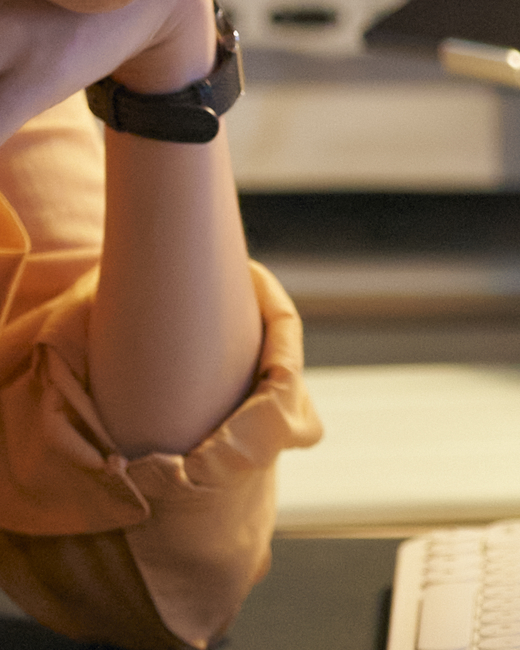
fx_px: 8658
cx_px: -419
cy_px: 196
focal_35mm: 450
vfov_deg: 4.3
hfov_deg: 3.4
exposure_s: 1/125
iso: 6400
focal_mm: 83
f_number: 2.8
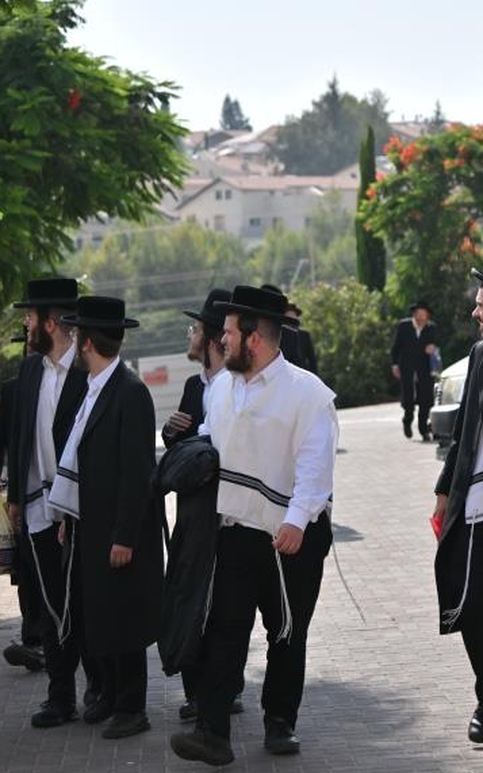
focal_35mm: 128
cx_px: 248
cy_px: 332
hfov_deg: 10.2
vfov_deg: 16.3
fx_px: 2695
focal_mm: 70
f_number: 4
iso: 32
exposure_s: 1/800
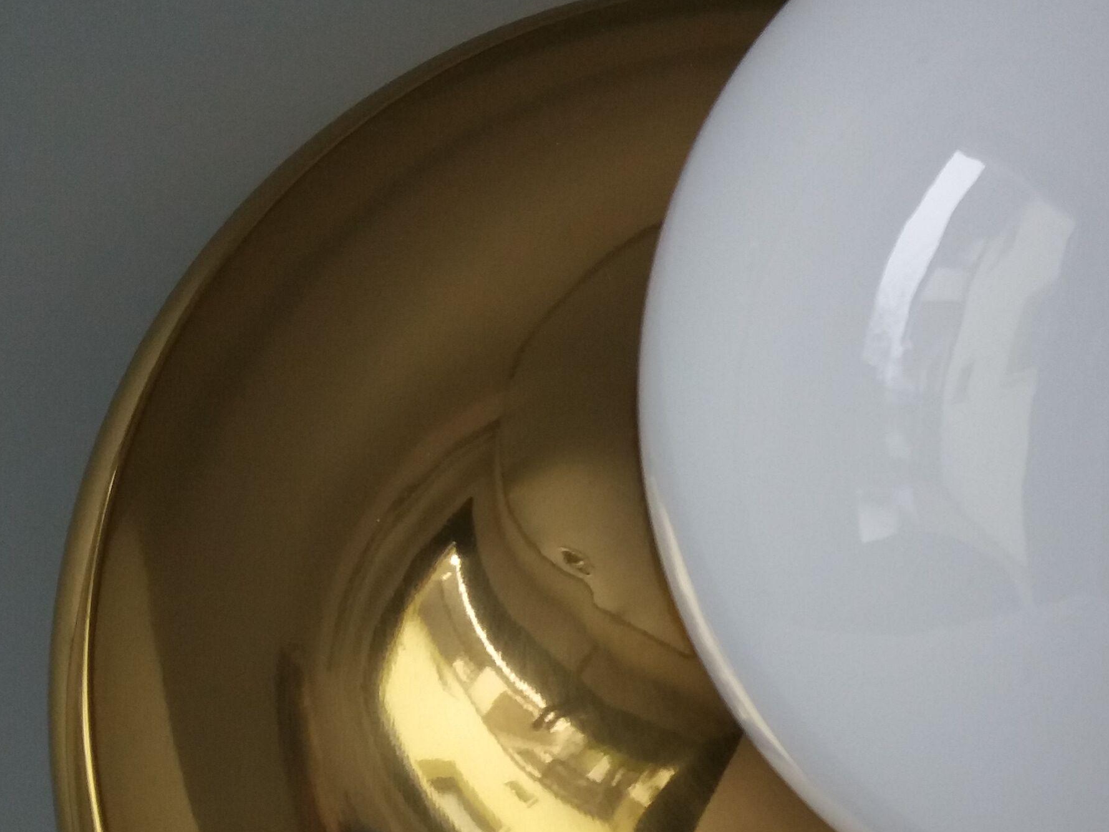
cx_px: 880
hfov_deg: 29.2
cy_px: 594
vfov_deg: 22.4
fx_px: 2083
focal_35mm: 65
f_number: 1.9
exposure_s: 1/40
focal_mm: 3.7
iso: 80
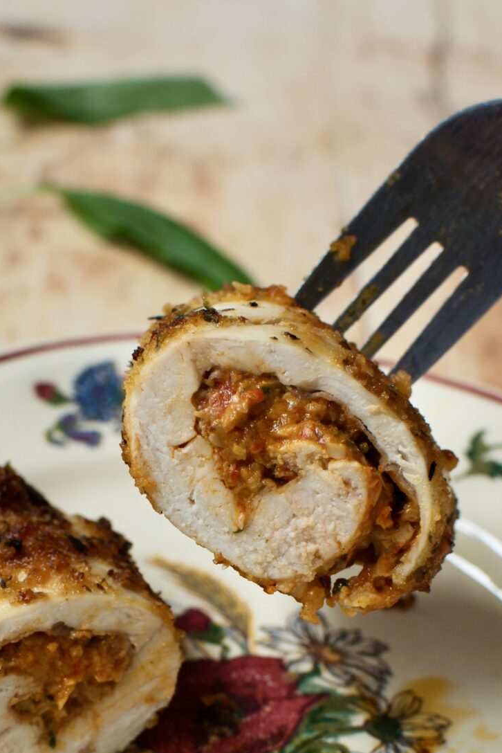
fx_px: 1815
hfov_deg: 15.7
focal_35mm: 87
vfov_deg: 23.1
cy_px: 589
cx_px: 169
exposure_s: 1/250
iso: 500
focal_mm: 35
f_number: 5
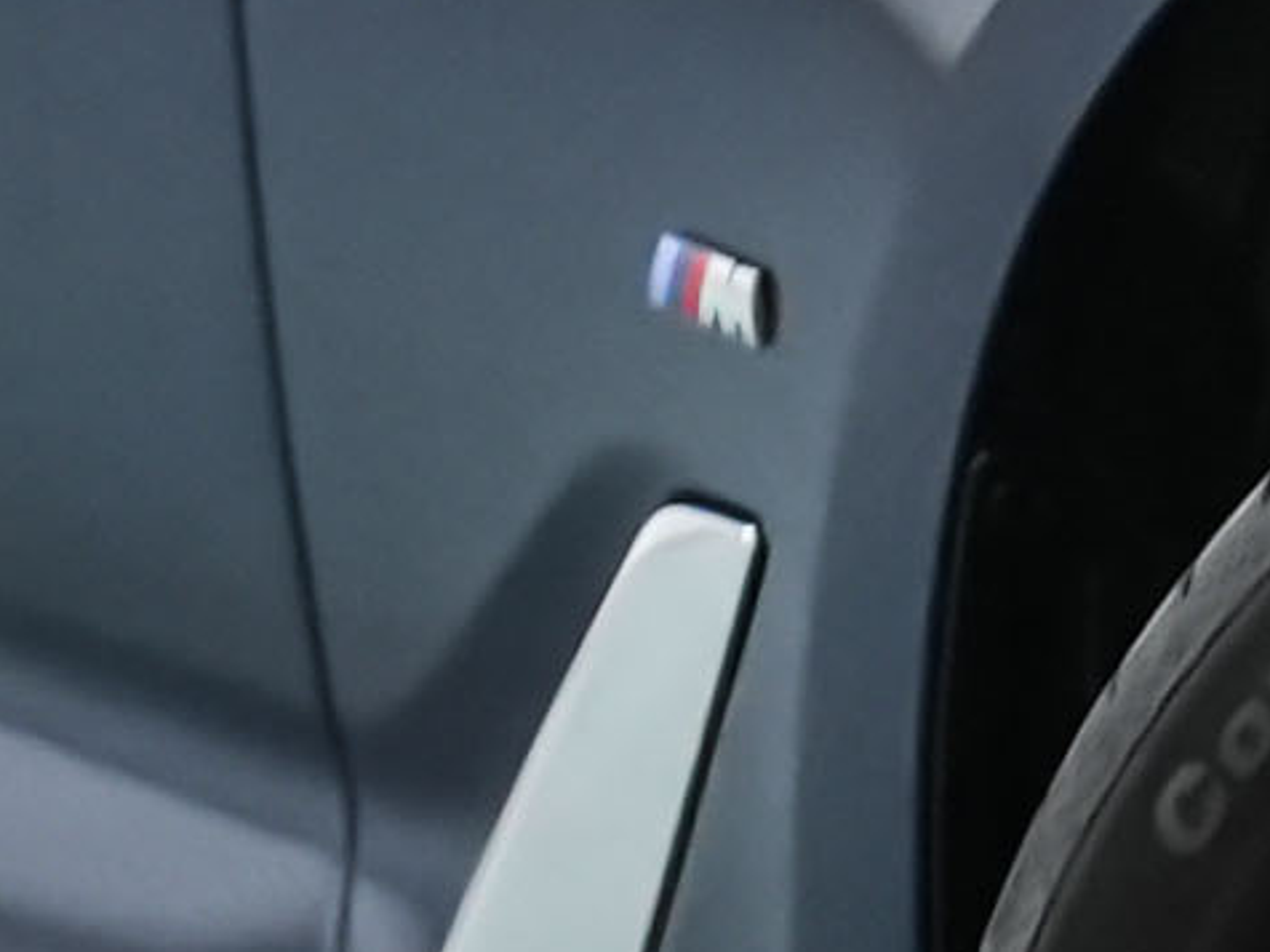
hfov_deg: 2.9
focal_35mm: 669
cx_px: 4477
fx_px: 24544
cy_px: -291
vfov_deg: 2.2
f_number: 4
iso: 4000
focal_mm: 78
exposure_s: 1/100
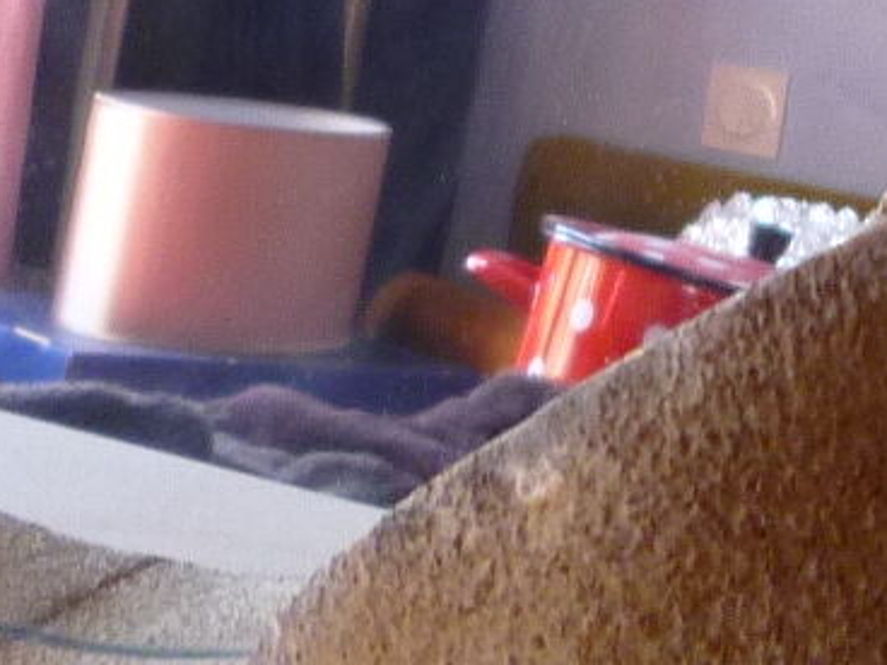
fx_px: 3562
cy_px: -222
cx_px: 1261
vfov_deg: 10.4
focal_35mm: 139
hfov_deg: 13.5
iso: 160
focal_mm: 4.5
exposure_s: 1/30
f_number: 2.8
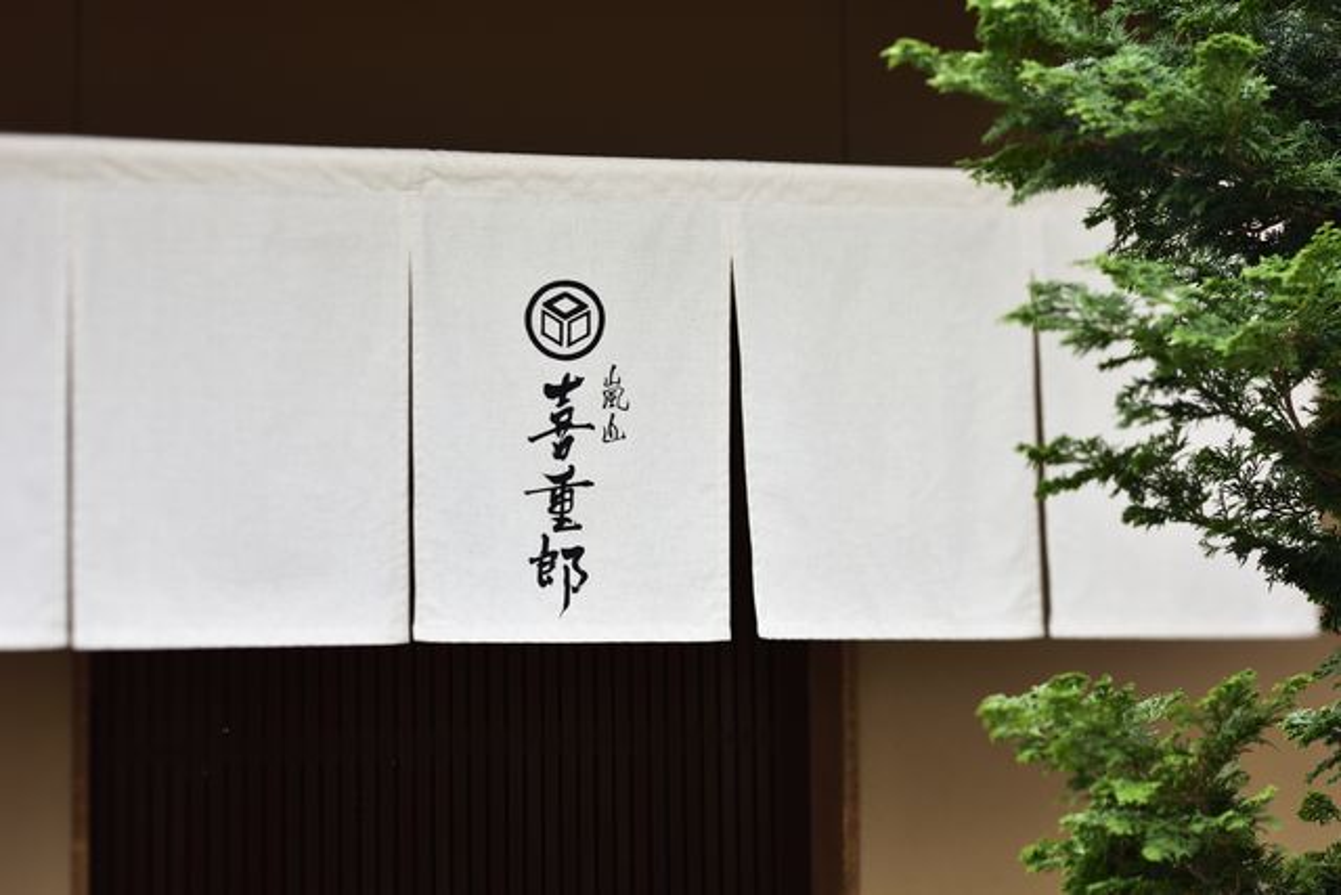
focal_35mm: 85
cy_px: 448
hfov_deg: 23.9
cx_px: 670
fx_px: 3167
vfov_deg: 16.1
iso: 64
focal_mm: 85
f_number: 5
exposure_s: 1/125
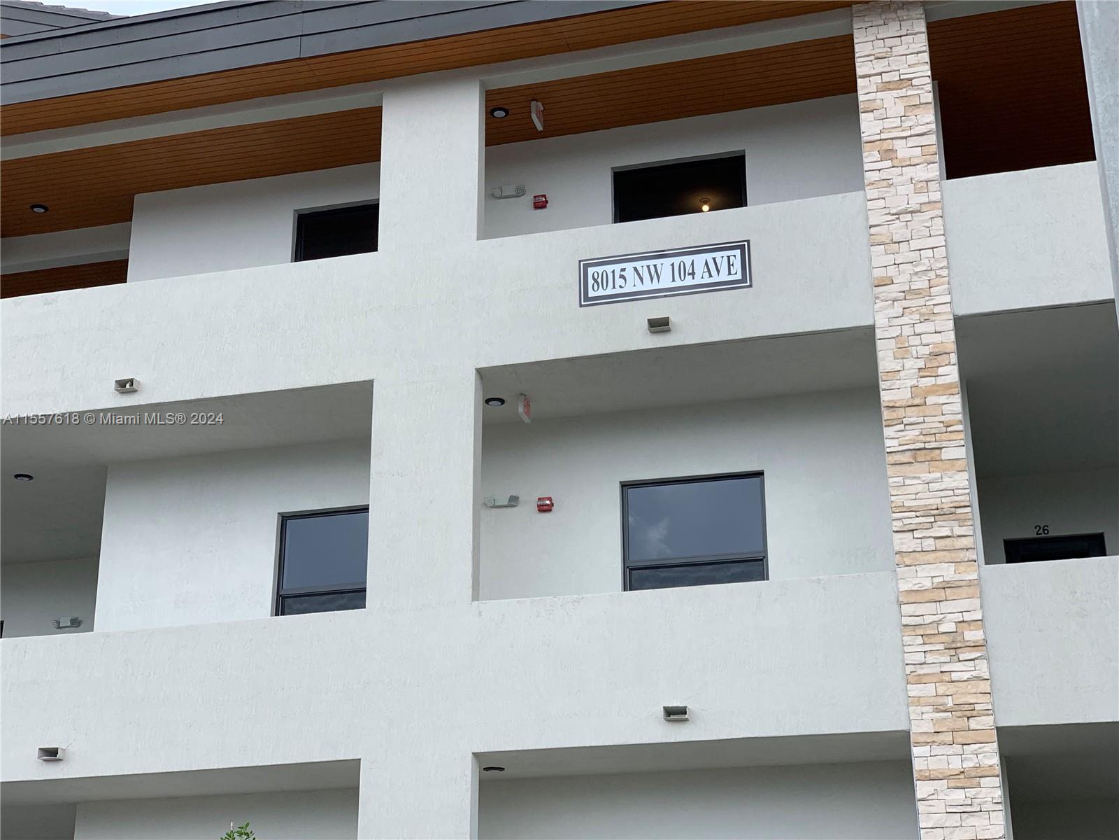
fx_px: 1681
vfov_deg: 28.0
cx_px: 560
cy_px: 420
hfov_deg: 36.8
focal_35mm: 52
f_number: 2.4
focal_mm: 6
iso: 16
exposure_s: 1/521
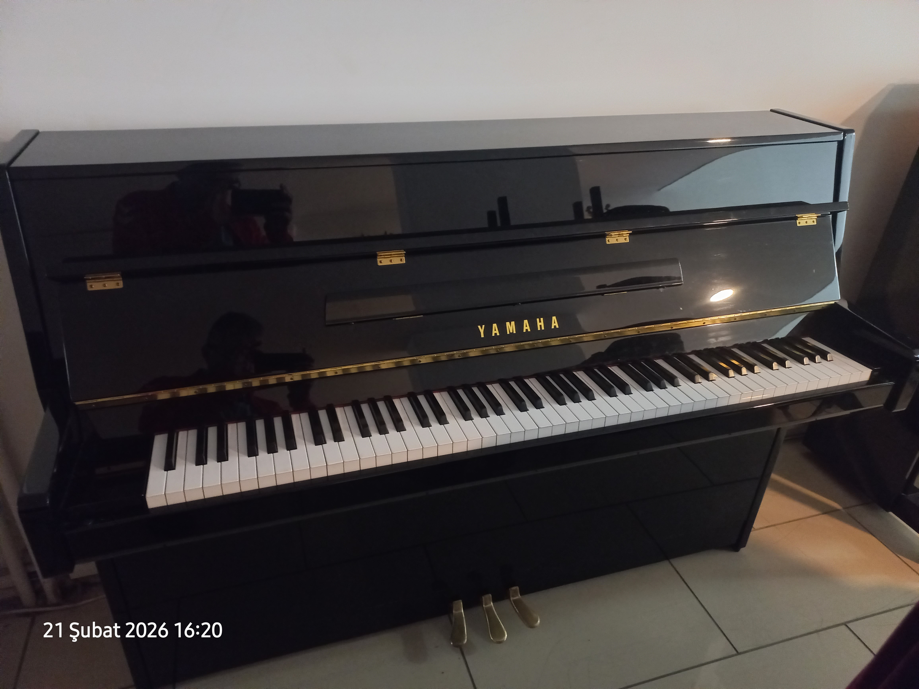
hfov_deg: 69.4
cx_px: 460
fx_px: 664
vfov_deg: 54.9
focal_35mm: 25
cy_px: 344
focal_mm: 4.6
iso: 1000
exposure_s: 1/14
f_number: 1.8
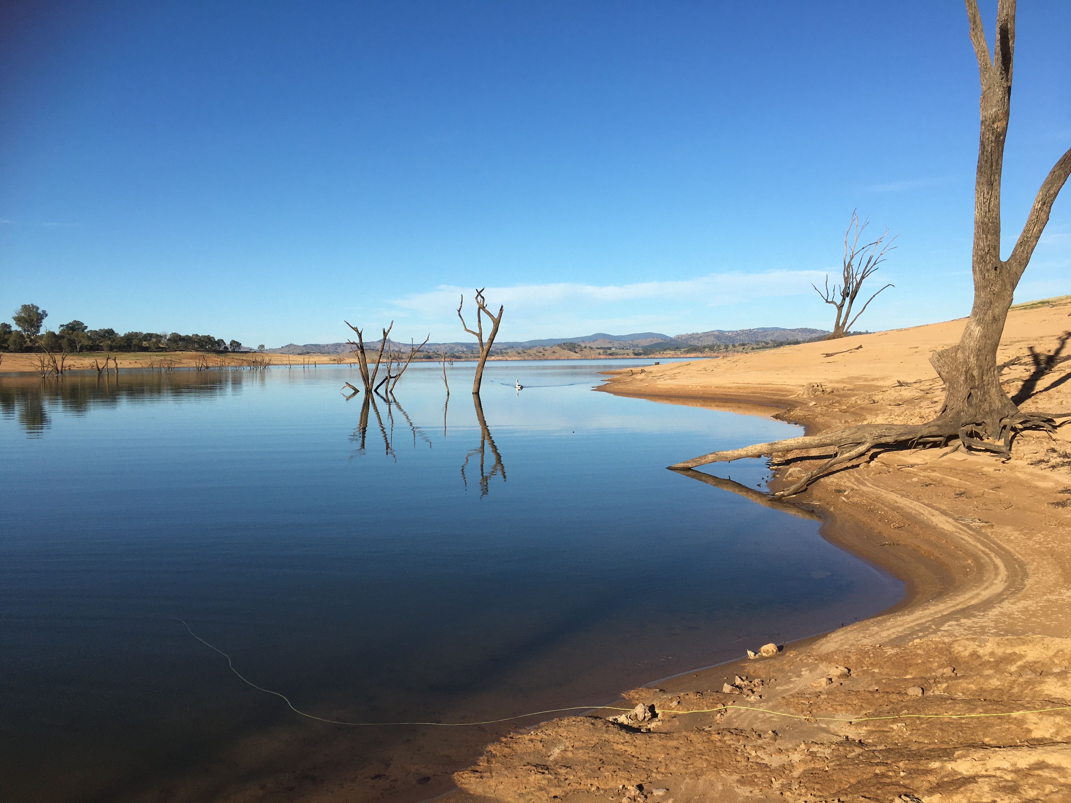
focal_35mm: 29
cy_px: 402
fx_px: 897
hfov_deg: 61.7
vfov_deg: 48.2
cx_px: 536
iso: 25
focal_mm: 4.15
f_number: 2.2
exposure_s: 1/1972
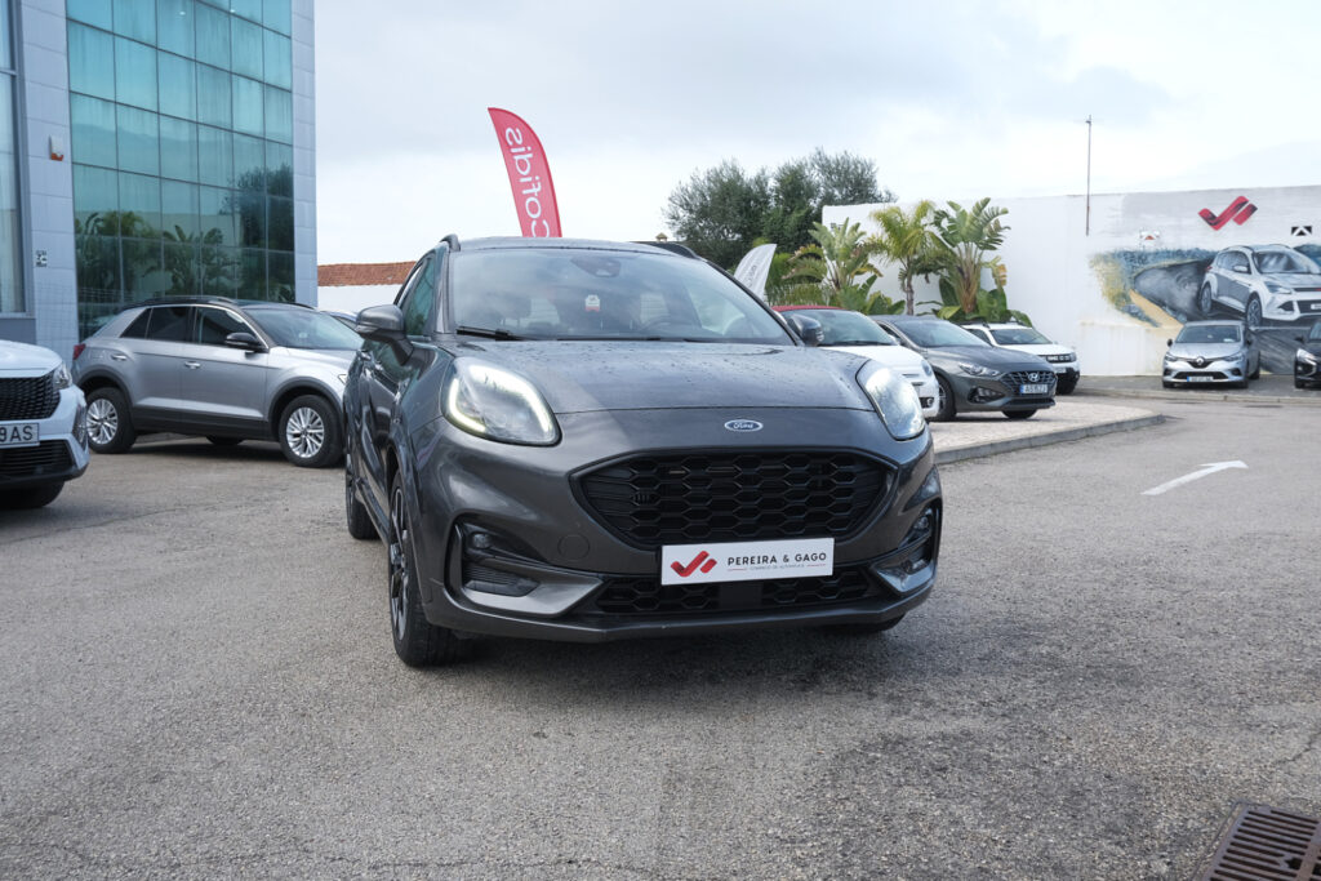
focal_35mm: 32
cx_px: 660
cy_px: 440
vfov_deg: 41.1
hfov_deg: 58.7
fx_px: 1174
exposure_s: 1/50
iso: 160
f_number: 9
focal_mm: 21.5
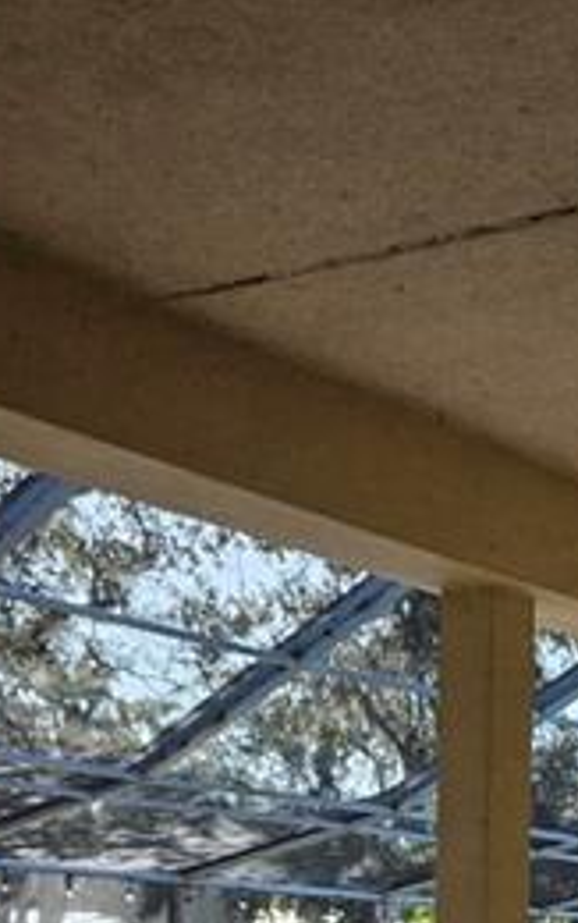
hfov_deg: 16.6
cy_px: 1182
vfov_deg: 25.0
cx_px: 858
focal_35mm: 72
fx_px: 1811
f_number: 1.7
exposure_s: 1/180
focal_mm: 6.3
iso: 25
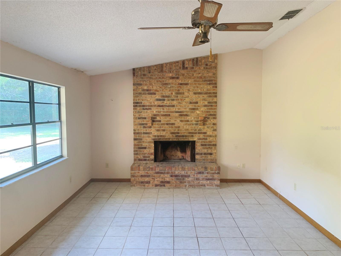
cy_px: 128
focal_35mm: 26
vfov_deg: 53.1
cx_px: 170
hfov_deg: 67.3
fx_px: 256
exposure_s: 1/60
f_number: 1.8
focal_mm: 4.25
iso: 125
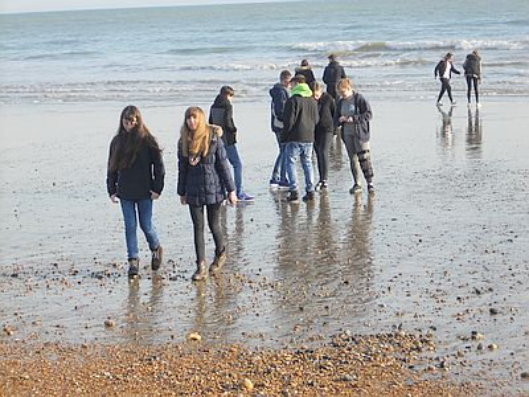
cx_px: 264
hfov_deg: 18.2
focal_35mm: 108
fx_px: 1650
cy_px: 198
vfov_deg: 13.7
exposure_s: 1/160
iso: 80
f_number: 5.9
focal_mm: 19.6
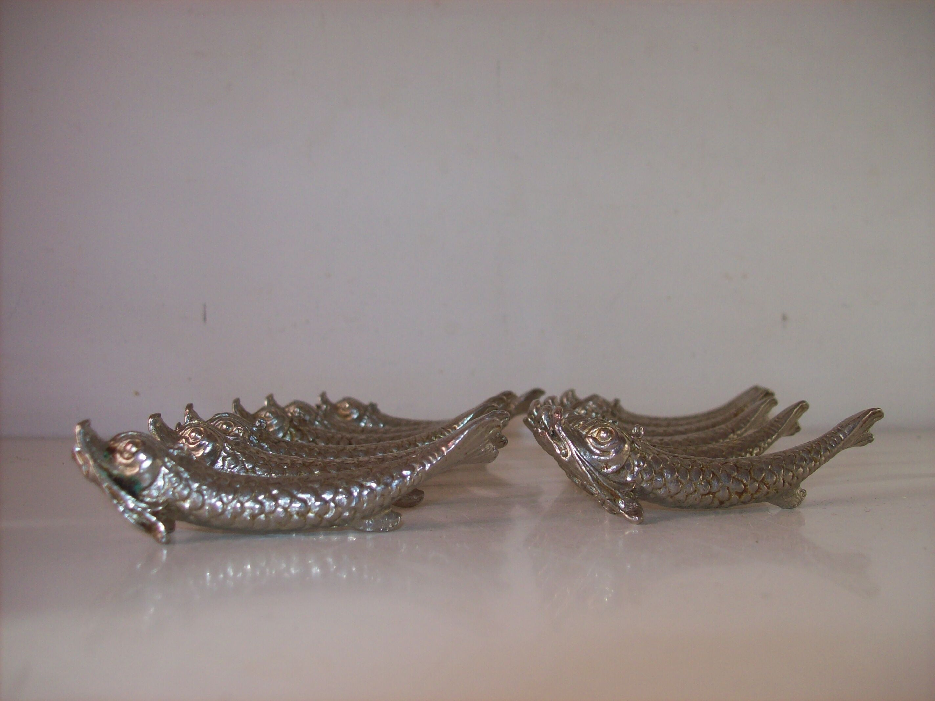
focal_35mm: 36
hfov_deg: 51.4
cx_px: 468
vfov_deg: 39.6
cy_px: 350
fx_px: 972
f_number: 2.7
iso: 80
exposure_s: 1/64
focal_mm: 6
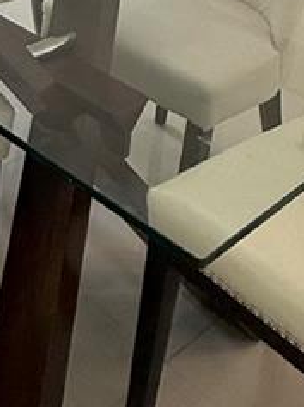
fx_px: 834
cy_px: -206
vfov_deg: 22.4
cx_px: -98
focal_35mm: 71
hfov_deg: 19.0
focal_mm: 2.22
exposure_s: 1/120
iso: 160
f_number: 2.2
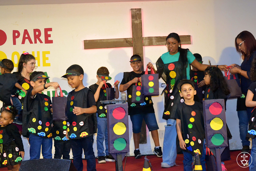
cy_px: 86
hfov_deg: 28.1
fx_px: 512
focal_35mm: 72
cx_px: 128
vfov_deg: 18.9
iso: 2800
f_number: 5.3
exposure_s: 1/60
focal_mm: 48
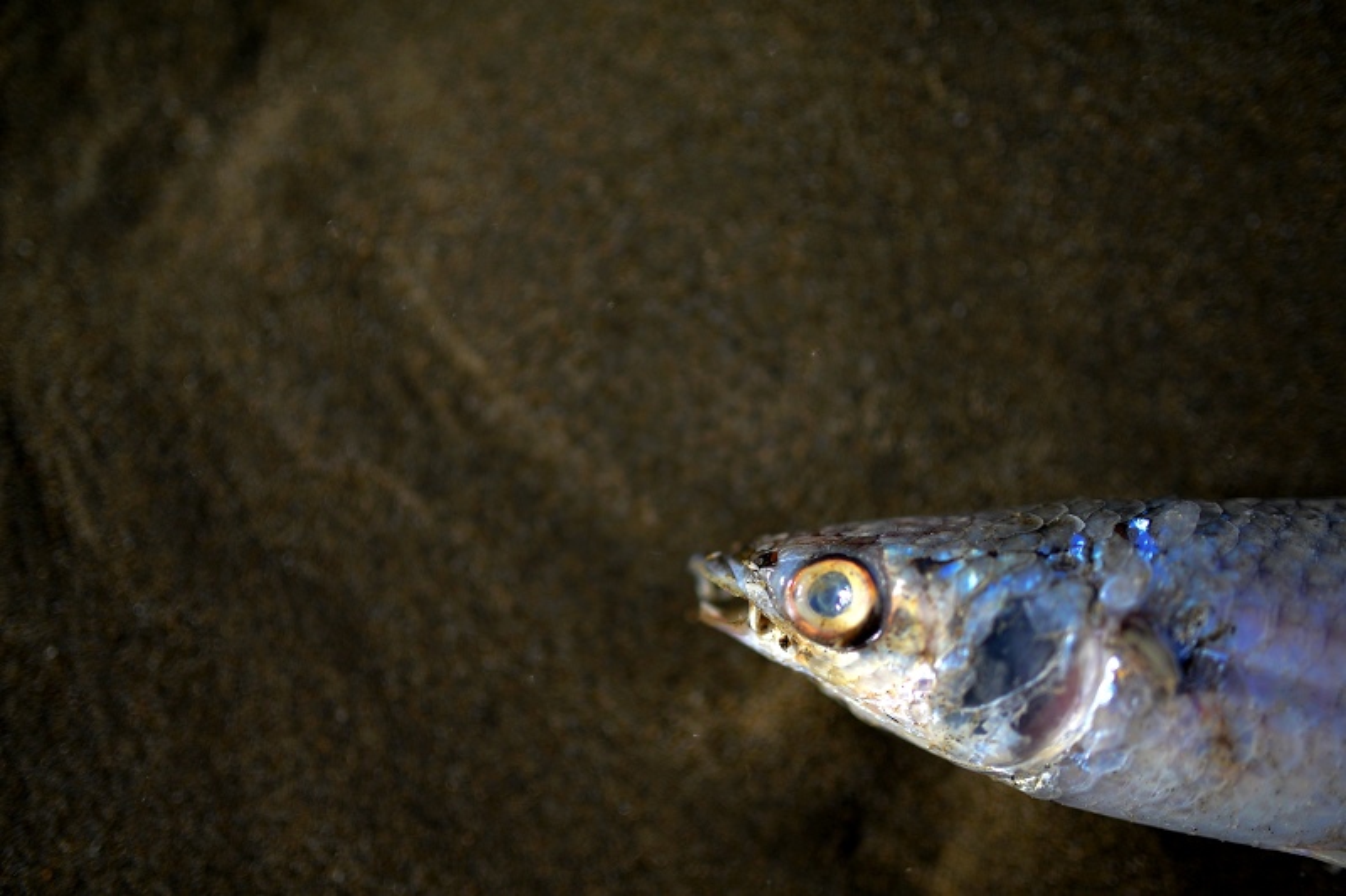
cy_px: 448
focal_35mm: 35
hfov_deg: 54.4
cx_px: 673
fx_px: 1308
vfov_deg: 37.8
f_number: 1.6
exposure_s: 1/3200
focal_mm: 35
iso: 200
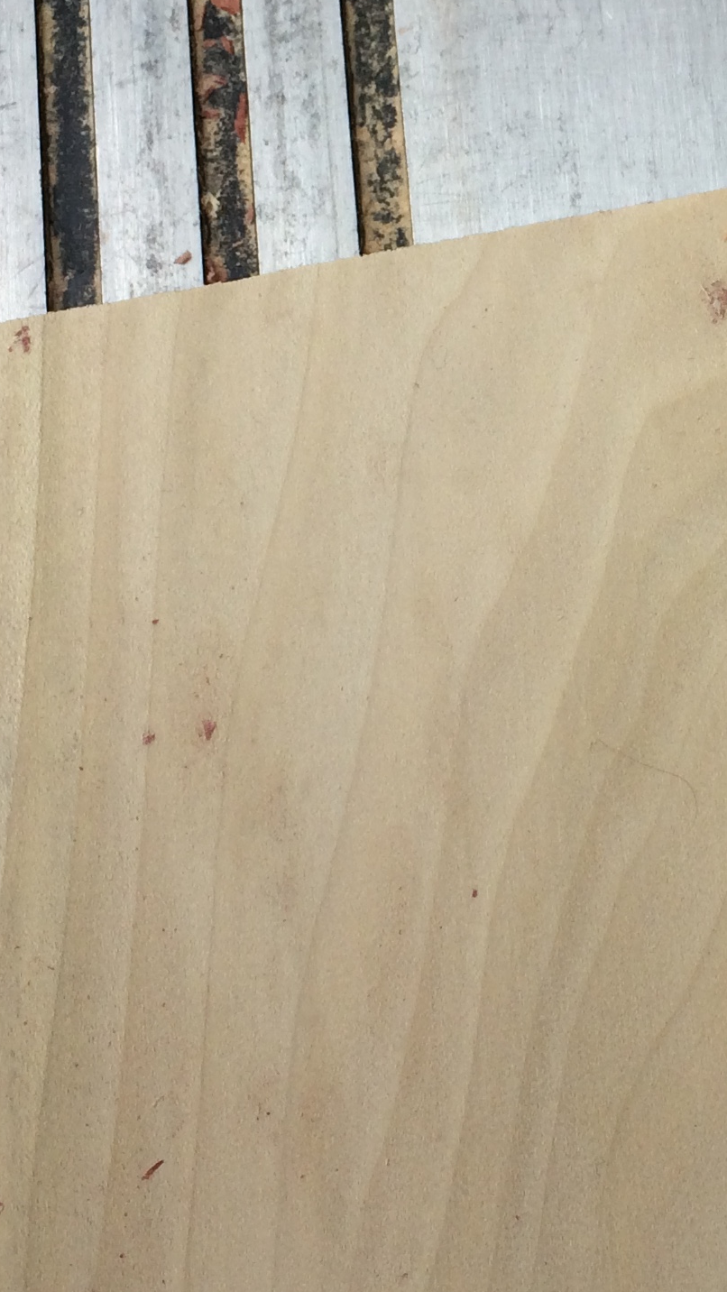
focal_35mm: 72
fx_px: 2466
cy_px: 385
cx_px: 699
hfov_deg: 16.5
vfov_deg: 29.1
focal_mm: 4.15
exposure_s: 1/318
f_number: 2.2
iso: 32
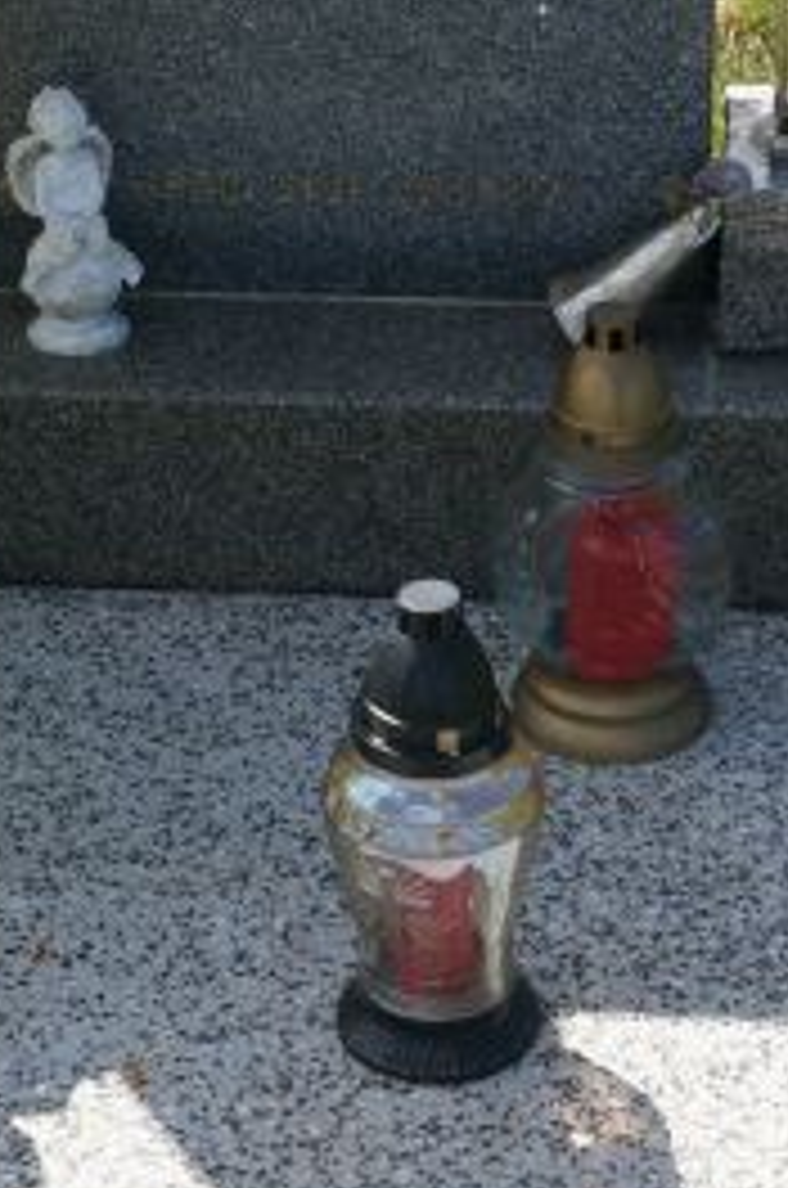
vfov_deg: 22.2
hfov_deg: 15.0
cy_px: 320
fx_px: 2999
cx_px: 338
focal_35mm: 91
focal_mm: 20
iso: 400
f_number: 9
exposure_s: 1/500
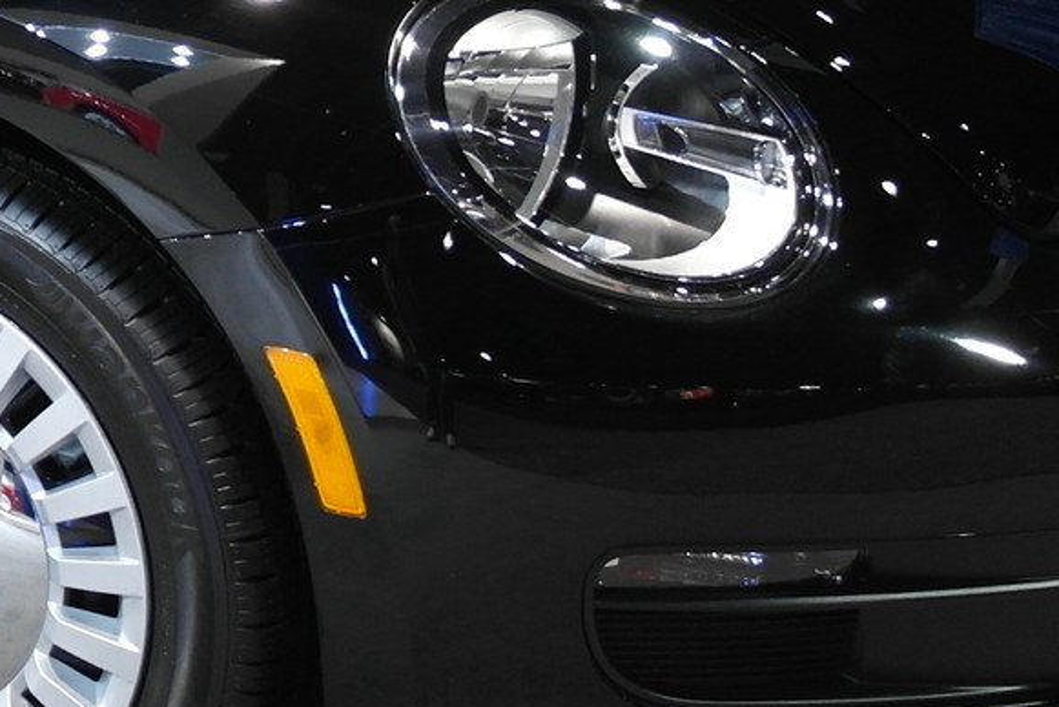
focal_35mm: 129
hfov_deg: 15.3
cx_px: -250
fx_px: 3796
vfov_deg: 10.5
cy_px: -26
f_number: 3.5
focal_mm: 20
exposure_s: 1/20
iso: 400
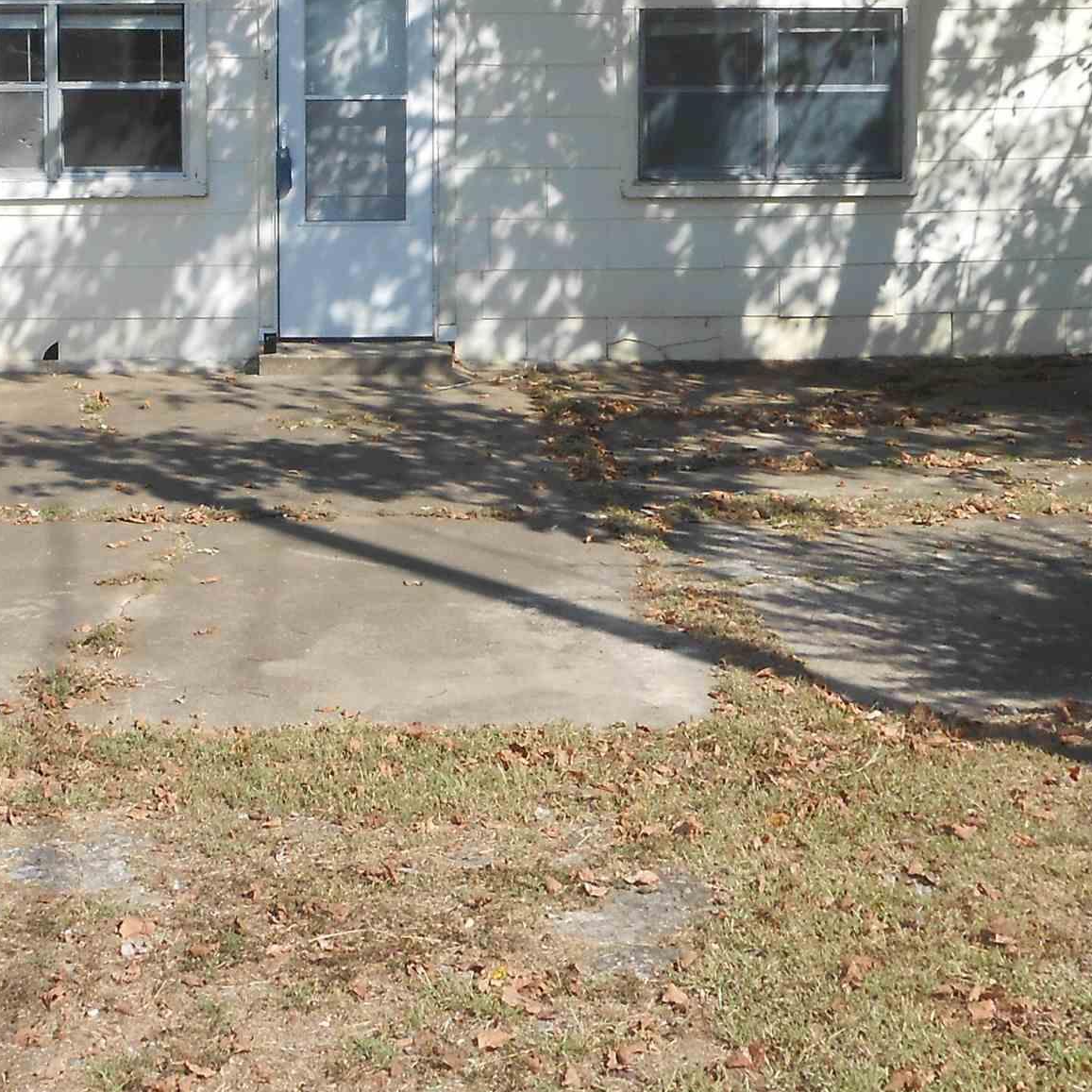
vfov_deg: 27.3
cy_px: 148
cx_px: 402
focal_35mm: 61
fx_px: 2177
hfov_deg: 28.0
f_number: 3.5
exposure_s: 1/640
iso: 80
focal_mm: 4.6
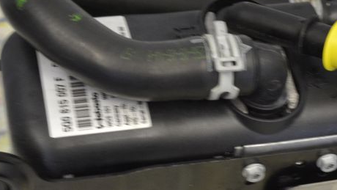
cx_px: 271
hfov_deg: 20.1
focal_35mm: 105
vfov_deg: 11.5
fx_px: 938
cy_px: 143
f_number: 4
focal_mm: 24
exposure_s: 1/15
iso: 500
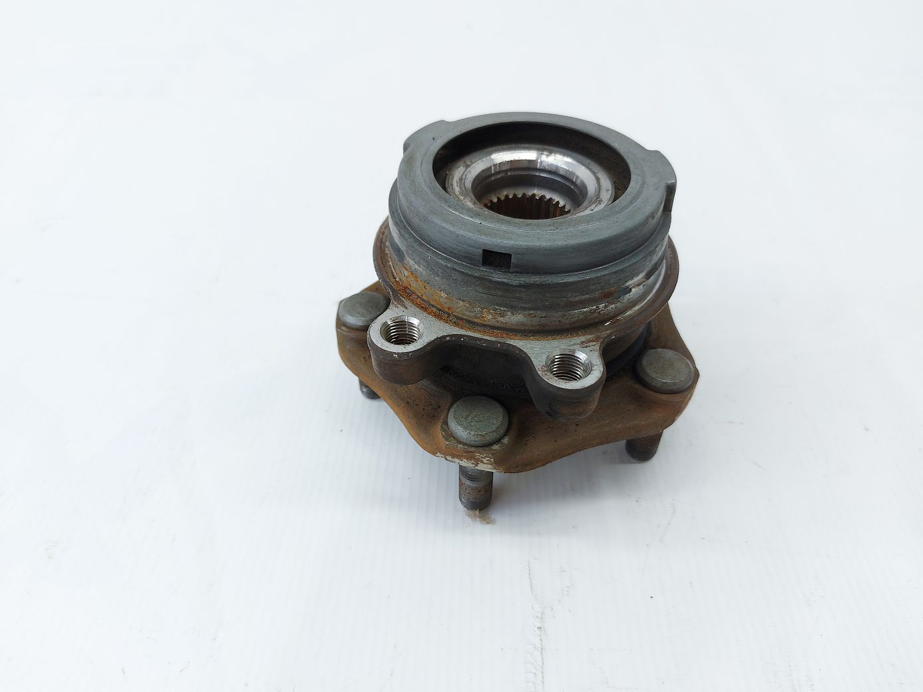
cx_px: 462
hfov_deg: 71.6
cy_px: 346
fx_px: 640
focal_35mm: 24
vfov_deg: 56.8
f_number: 1.8
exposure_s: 1/50
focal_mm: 5.23
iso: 64
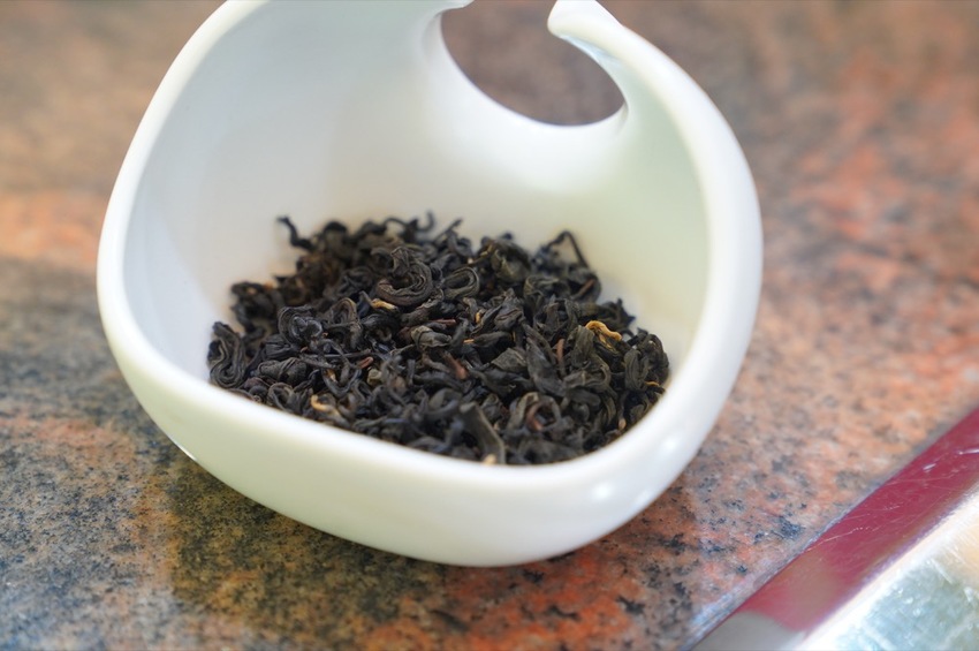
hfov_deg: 28.9
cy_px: 326
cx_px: 490
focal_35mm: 70
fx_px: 1902
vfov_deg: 19.4
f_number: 4.5
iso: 4000
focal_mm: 70
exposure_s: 1/125
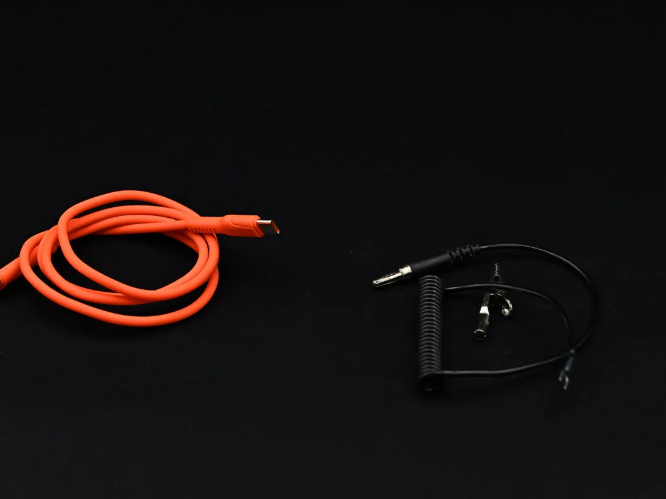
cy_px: 250
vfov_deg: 13.0
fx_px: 2193
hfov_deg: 17.3
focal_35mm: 114
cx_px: 298
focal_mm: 105
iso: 800
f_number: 8
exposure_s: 1/60
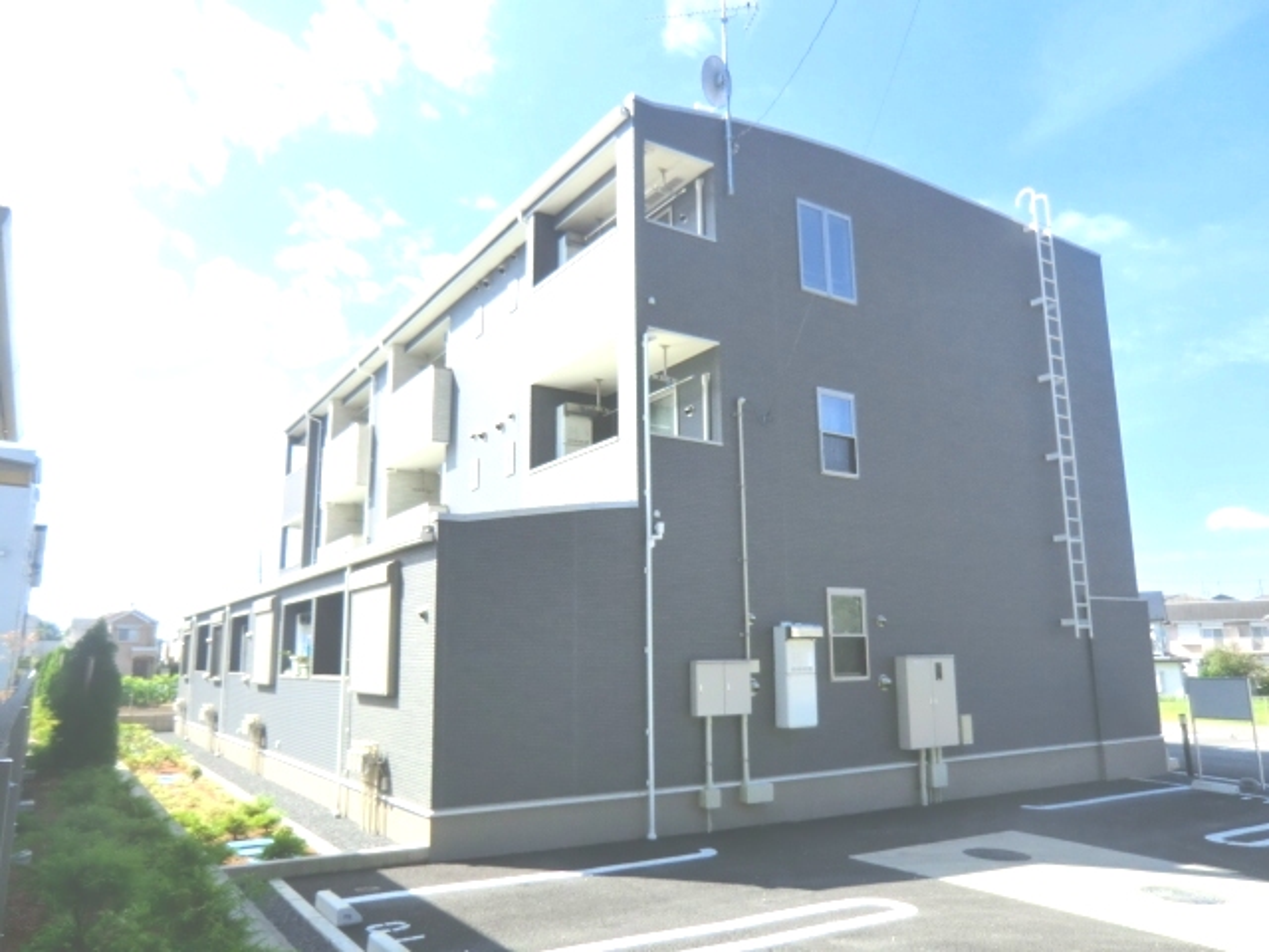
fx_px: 880
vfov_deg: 56.8
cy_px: 476
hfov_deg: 71.6
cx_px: 634
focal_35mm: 24
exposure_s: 1/800
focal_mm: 4.3
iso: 64
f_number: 3.2
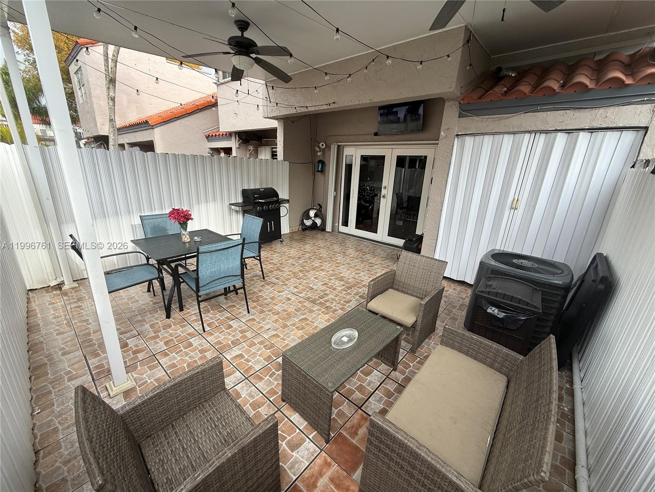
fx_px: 265
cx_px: 328
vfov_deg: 85.7
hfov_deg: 102.1
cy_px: 246
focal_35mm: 14
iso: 50
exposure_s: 1/230
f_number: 2.2
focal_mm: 2.22
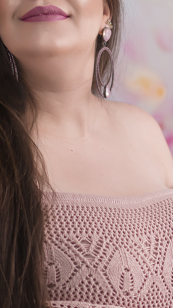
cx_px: -26
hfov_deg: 4.4
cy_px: 216
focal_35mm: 273
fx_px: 2227
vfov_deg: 7.9
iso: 50
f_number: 2.2
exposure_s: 1/125
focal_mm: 85
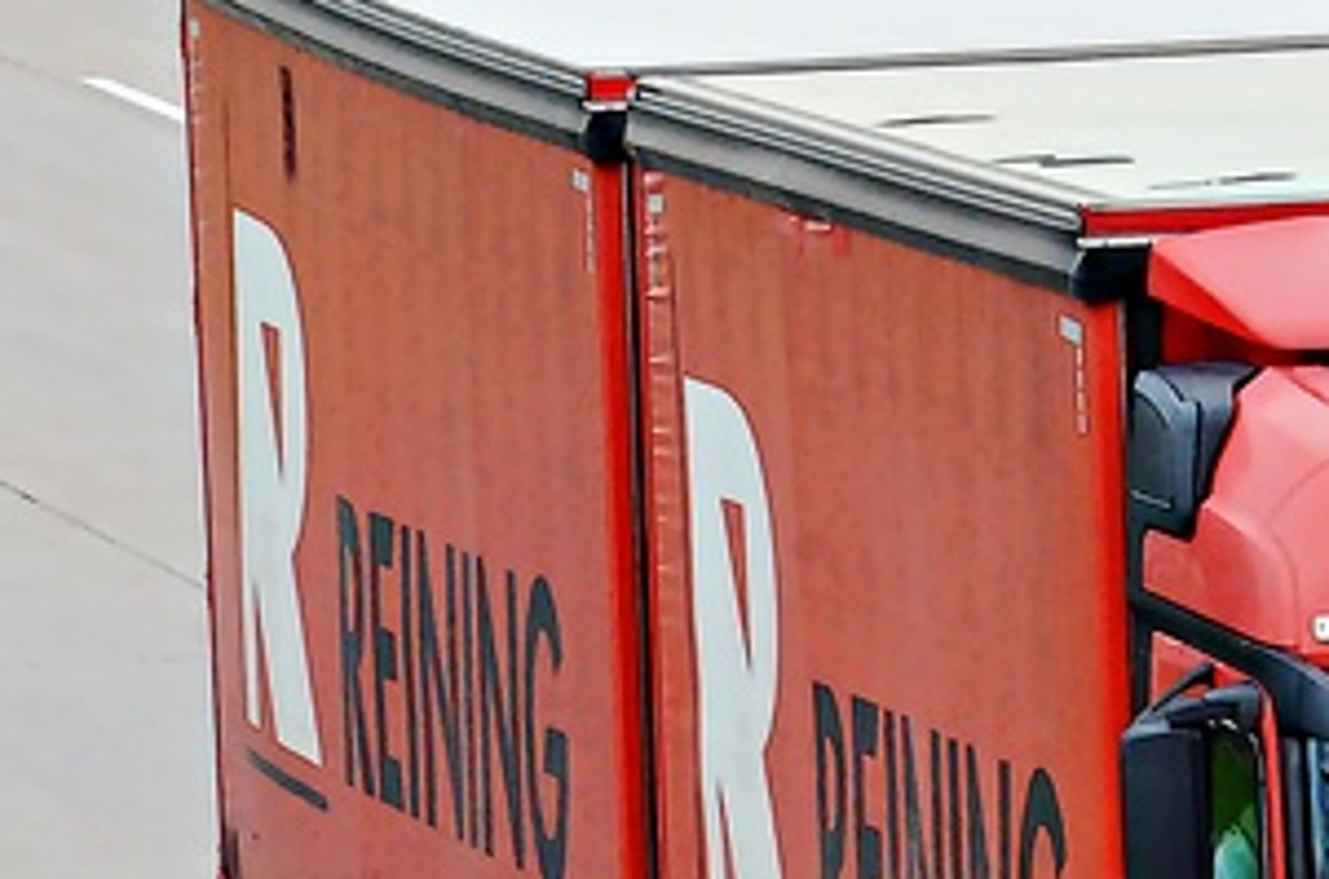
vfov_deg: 1.9
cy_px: 879
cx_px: 967
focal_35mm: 718
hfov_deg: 2.9
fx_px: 26437
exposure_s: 1/500
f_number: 14
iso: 2000
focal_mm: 180
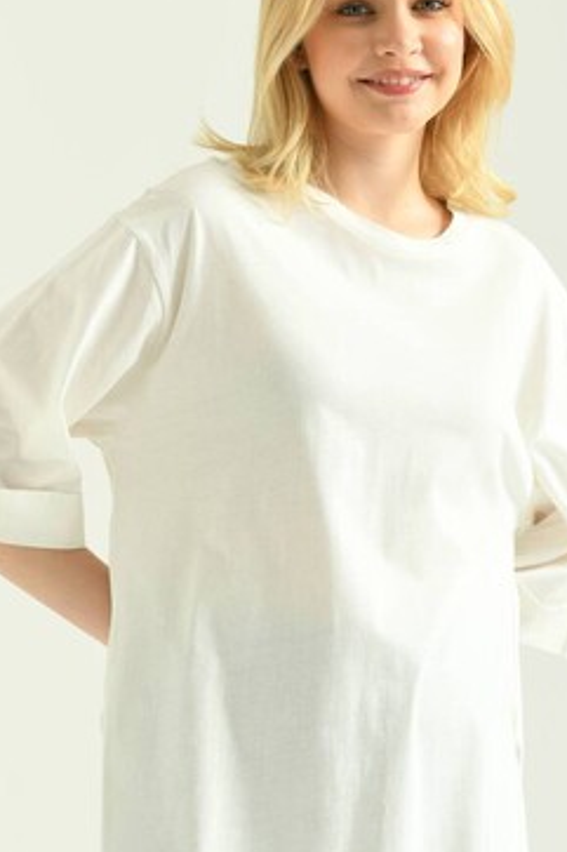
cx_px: 353
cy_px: 548
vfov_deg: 14.1
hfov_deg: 9.4
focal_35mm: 145
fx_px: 3429
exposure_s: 1/160
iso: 125
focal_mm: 70
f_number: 5.6
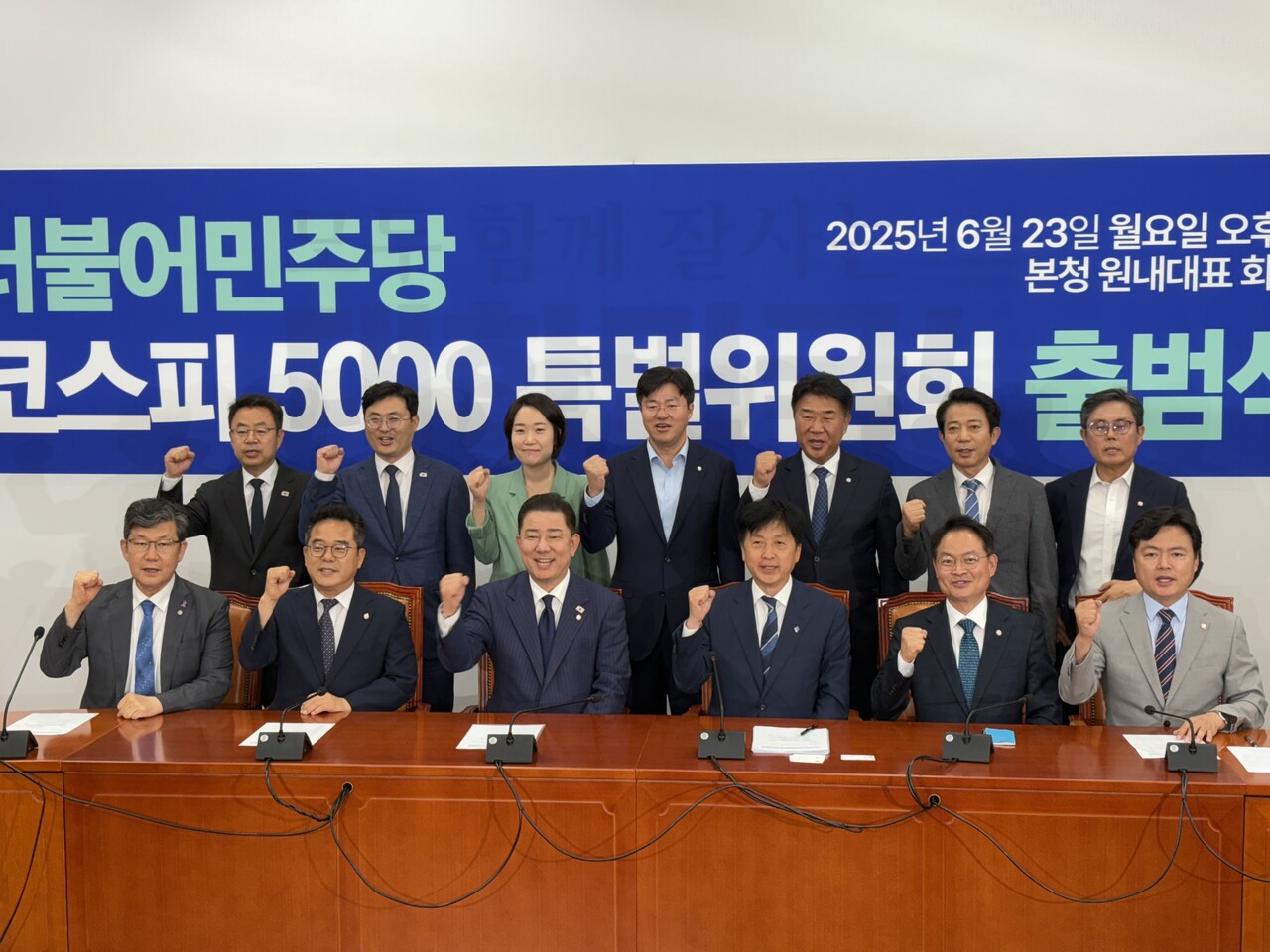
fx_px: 1908
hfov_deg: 36.8
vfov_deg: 28.0
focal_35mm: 52
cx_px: 635
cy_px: 476
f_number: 1.6
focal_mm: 5.96
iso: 32
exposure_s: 1/60
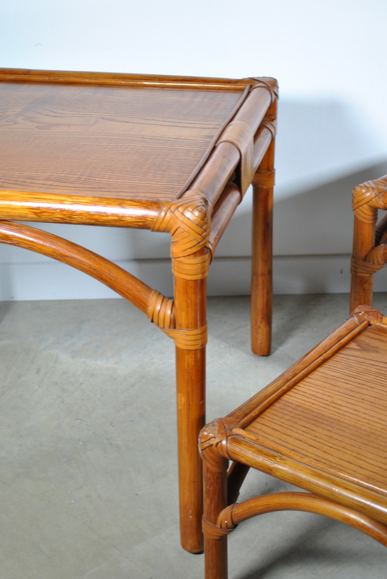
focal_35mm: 54
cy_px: 290
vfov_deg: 36.8
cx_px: 194
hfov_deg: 25.1
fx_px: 868
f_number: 5
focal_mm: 36
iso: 200
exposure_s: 1/25
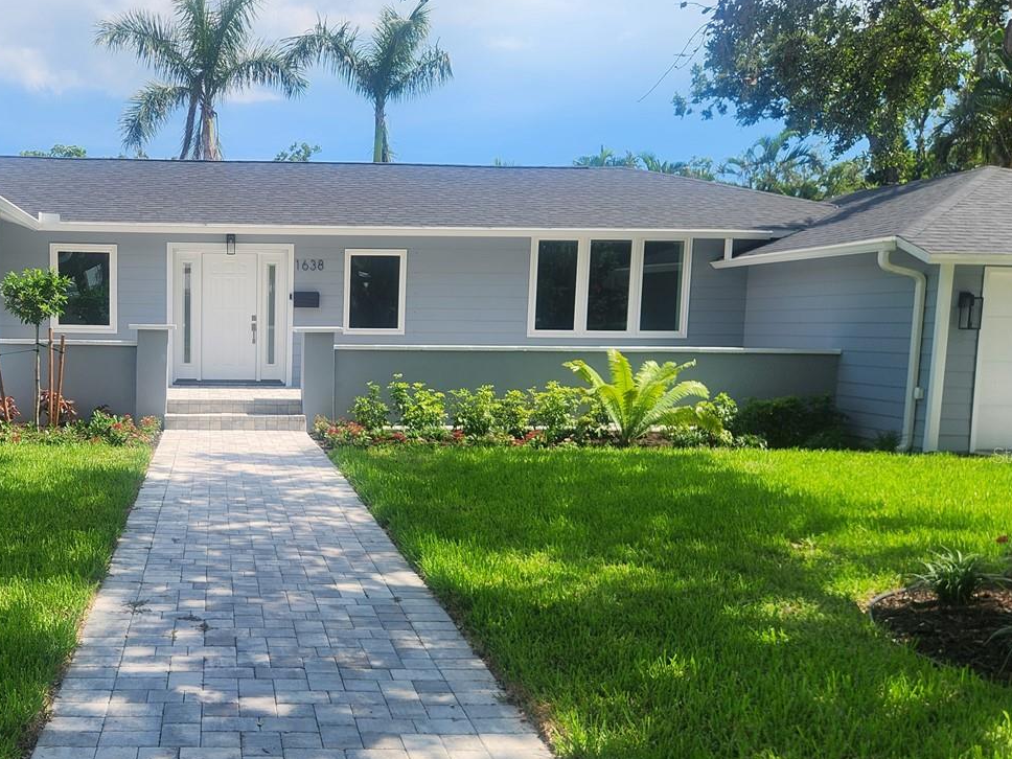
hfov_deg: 47.2
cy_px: 455
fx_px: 1111
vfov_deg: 37.6
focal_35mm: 38
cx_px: 255
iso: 20
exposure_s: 1/1307
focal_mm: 5.4
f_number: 1.8
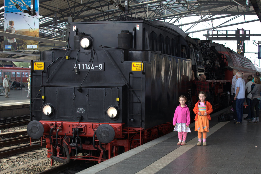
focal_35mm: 68
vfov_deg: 20.0
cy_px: 87
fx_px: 493
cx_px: 130
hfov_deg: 29.7
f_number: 7.1
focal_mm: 70
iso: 500
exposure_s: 1/160
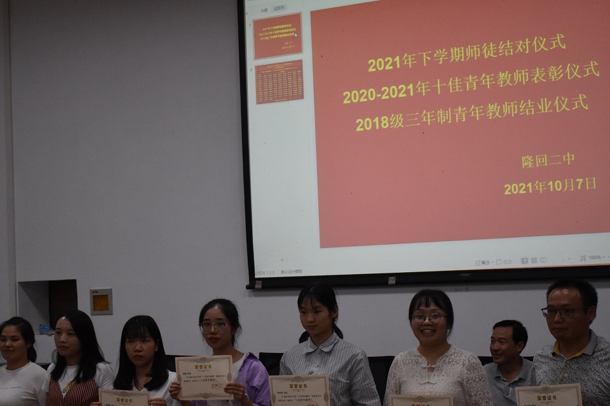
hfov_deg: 33.0
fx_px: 1029
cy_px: 248
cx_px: 302
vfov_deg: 22.3
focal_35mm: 61
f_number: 4
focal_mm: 27
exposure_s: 1/500
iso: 1600
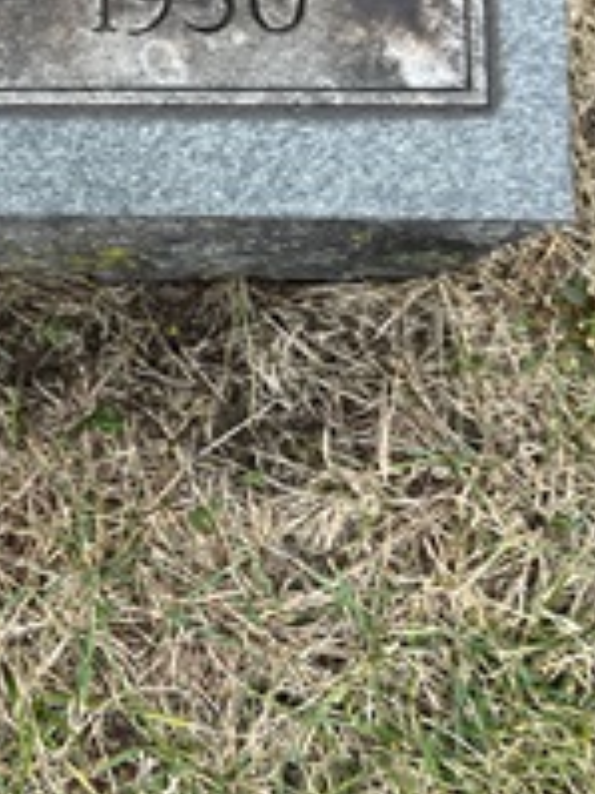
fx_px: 1400
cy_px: -52
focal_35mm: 61
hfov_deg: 23.1
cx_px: 4
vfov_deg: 29.0
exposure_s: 1/75
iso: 125
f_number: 1.5
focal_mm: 5.7
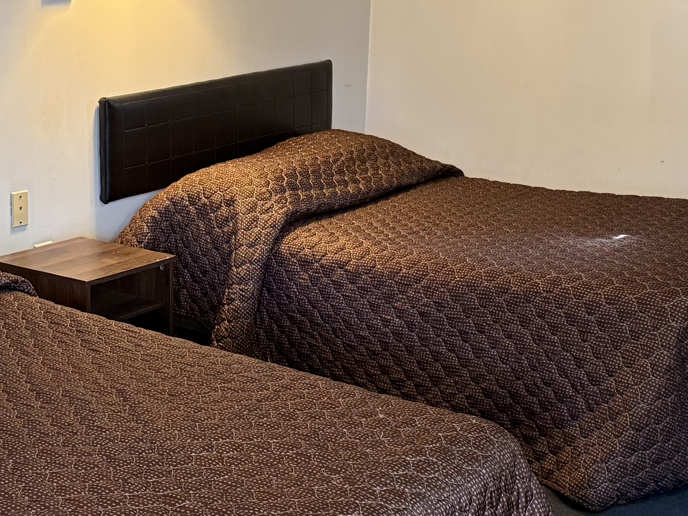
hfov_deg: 28.8
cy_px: 266
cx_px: 242
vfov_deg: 21.9
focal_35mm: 67
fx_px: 1332
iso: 500
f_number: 1.78
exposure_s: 1/60
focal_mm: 6.76
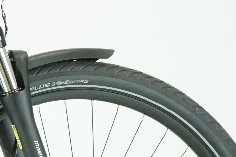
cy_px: 130
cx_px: -255
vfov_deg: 5.4
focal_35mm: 254
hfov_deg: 7.7
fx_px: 1665
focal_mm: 56
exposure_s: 1/200
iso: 2500
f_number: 5.6
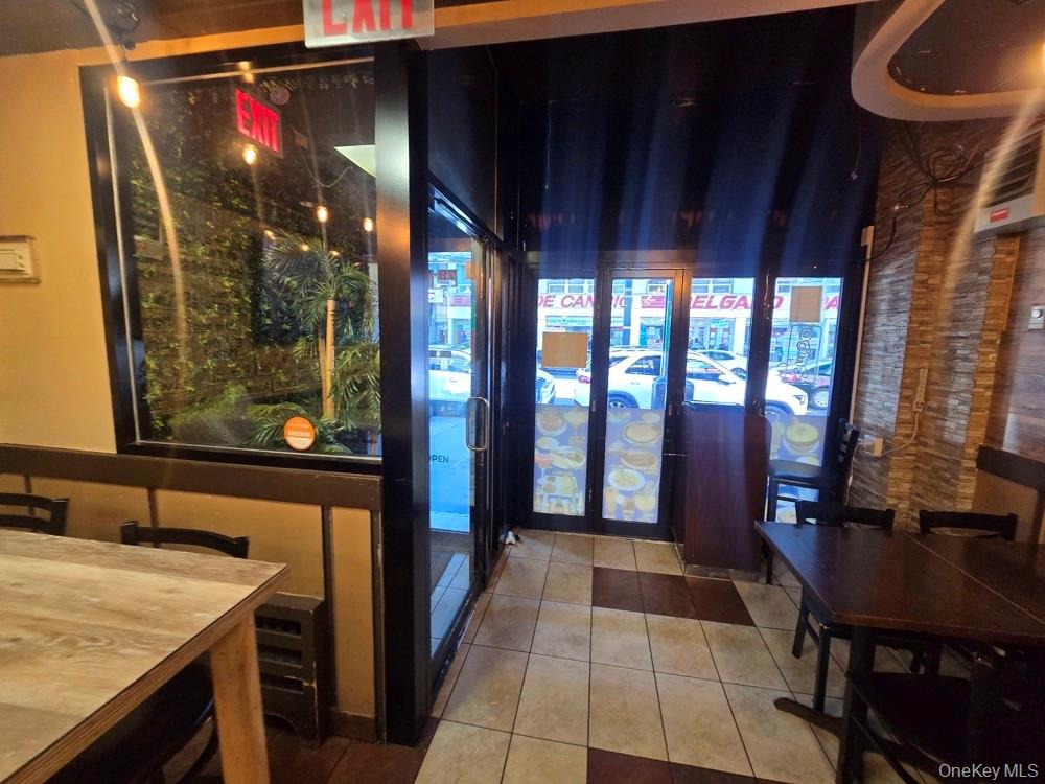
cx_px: 522
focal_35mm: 13
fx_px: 392
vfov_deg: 89.9
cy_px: 392
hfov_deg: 106.2
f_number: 2.2
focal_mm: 2.2
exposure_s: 1/60
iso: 320
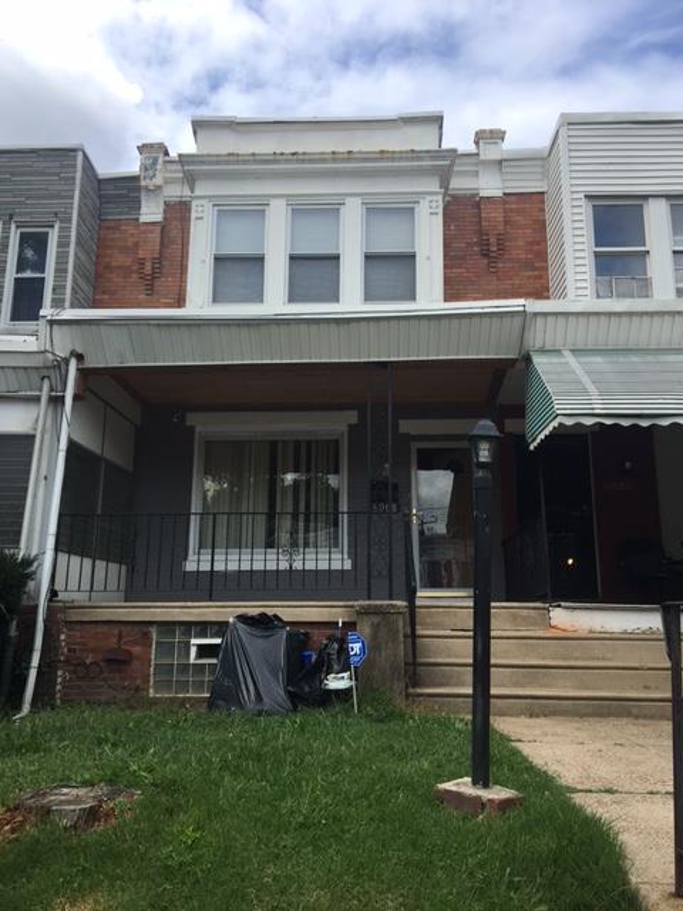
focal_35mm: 29
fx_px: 763
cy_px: 456
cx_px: 342
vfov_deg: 61.7
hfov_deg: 48.2
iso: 25
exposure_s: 1/1068
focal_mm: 4.15
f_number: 2.2
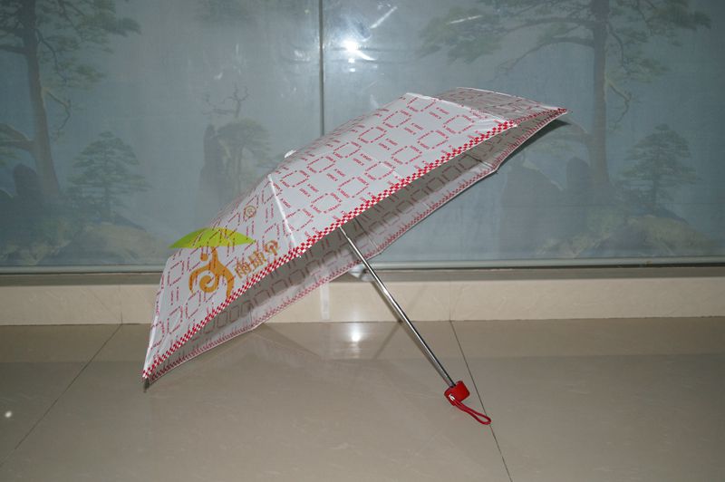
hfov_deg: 49.6
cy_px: 241
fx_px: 785
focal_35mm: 39
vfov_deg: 34.2
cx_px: 362
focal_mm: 26
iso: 500
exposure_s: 1/60
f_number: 4
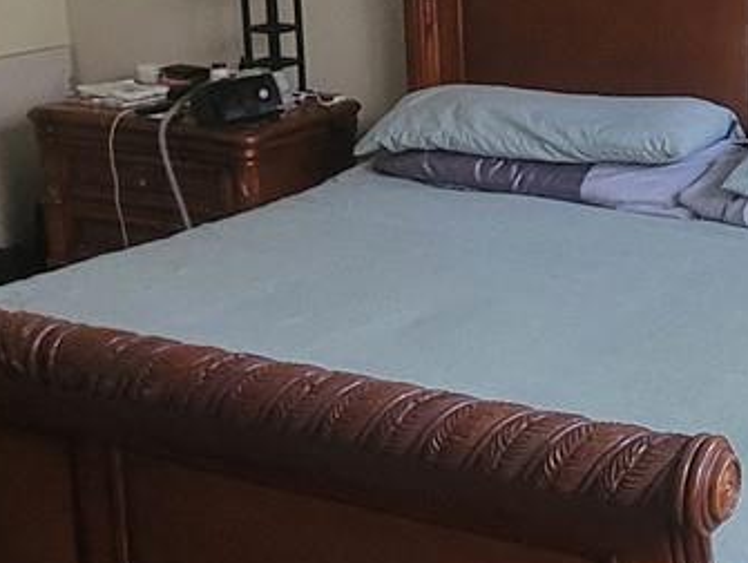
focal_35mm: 62
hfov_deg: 29.7
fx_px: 1341
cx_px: 688
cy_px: 185
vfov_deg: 23.6
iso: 400
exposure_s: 1/30
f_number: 2.2
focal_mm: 2.2
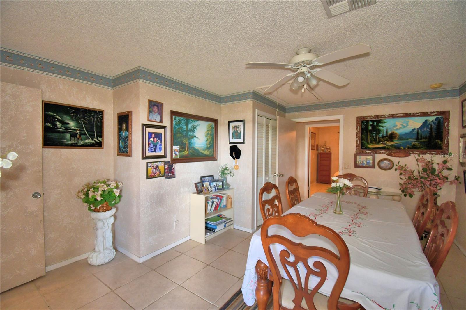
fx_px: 194
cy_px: 155
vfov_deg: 77.3
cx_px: 233
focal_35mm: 15
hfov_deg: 100.4
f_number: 4.5
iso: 720
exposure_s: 1/30
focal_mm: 10
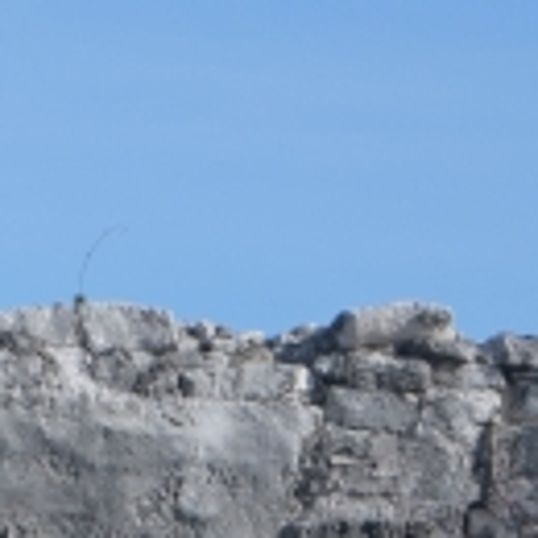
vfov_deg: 3.2
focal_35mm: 551
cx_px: -1059
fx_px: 9695
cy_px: 931
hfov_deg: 3.1
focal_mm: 55
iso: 200
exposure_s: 1/1000
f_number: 5.6
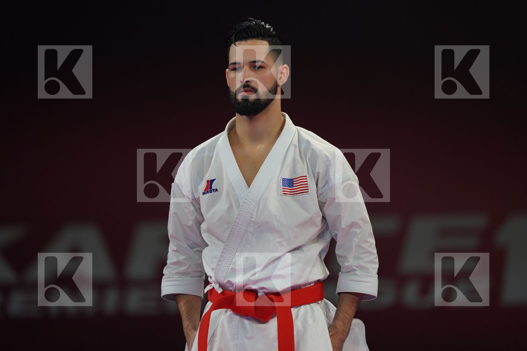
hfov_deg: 5.2
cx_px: 264
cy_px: 176
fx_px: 5855
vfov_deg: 3.4
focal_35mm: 400
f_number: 2.8
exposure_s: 1/500
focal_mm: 400
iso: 800
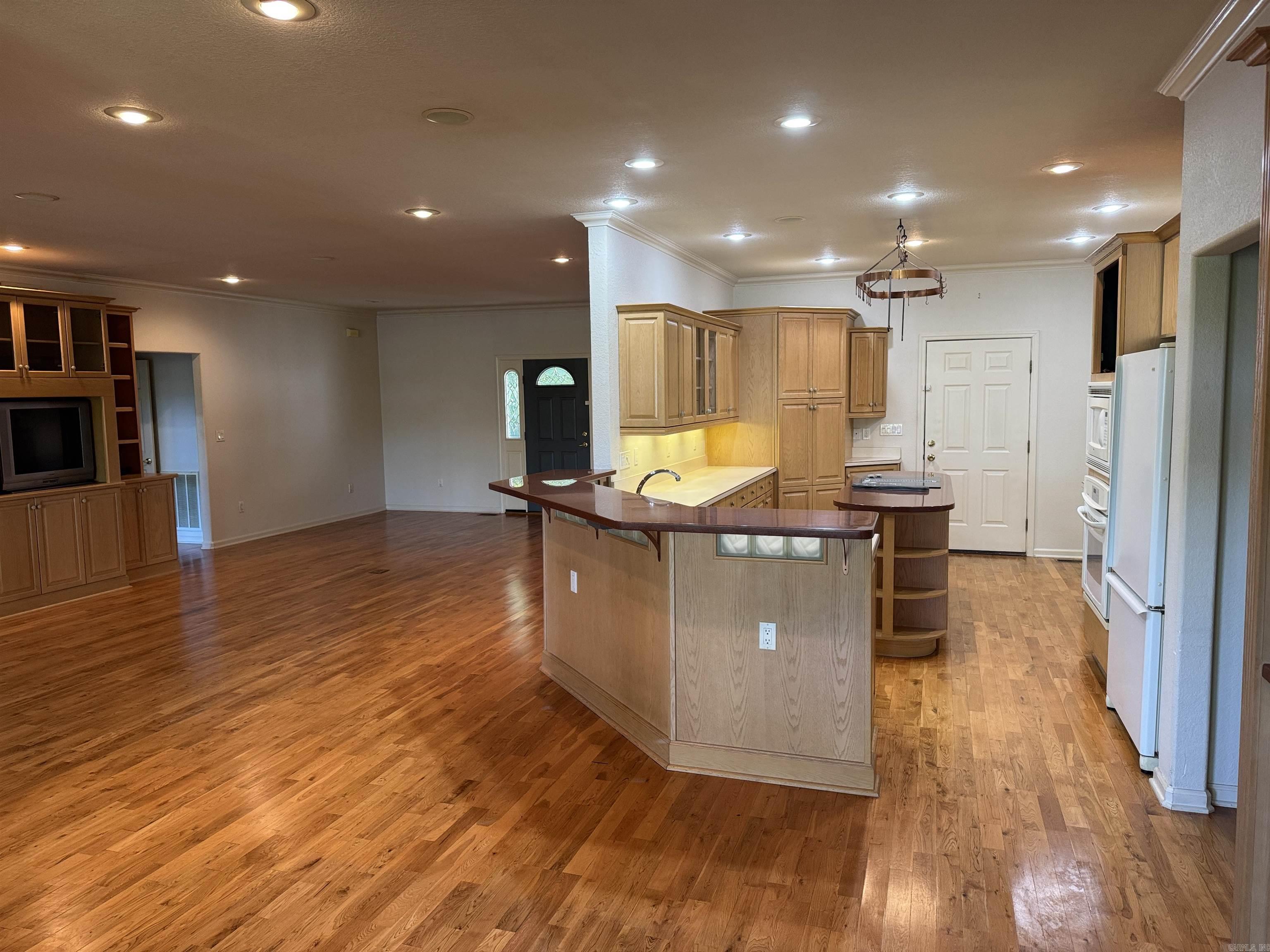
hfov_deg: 71.6
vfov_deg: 56.8
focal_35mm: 24
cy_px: 476
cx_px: 635
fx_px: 881
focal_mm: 6.76
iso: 200
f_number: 1.78
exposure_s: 1/60
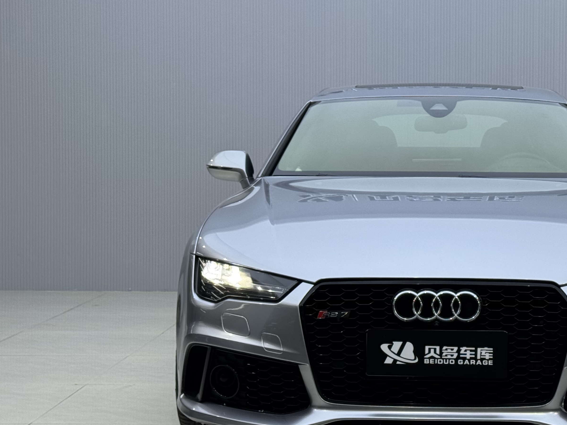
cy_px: 173
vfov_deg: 18.2
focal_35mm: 81
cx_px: 420
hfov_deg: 23.9
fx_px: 1327
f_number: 1.78
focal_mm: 6.76
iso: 64
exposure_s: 1/349
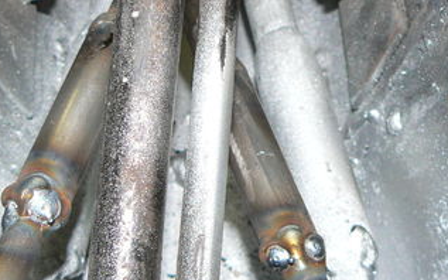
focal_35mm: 77
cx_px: 168
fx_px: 940
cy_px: 204
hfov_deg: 26.7
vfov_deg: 16.9
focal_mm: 6
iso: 100
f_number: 2.8
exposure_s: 1/30
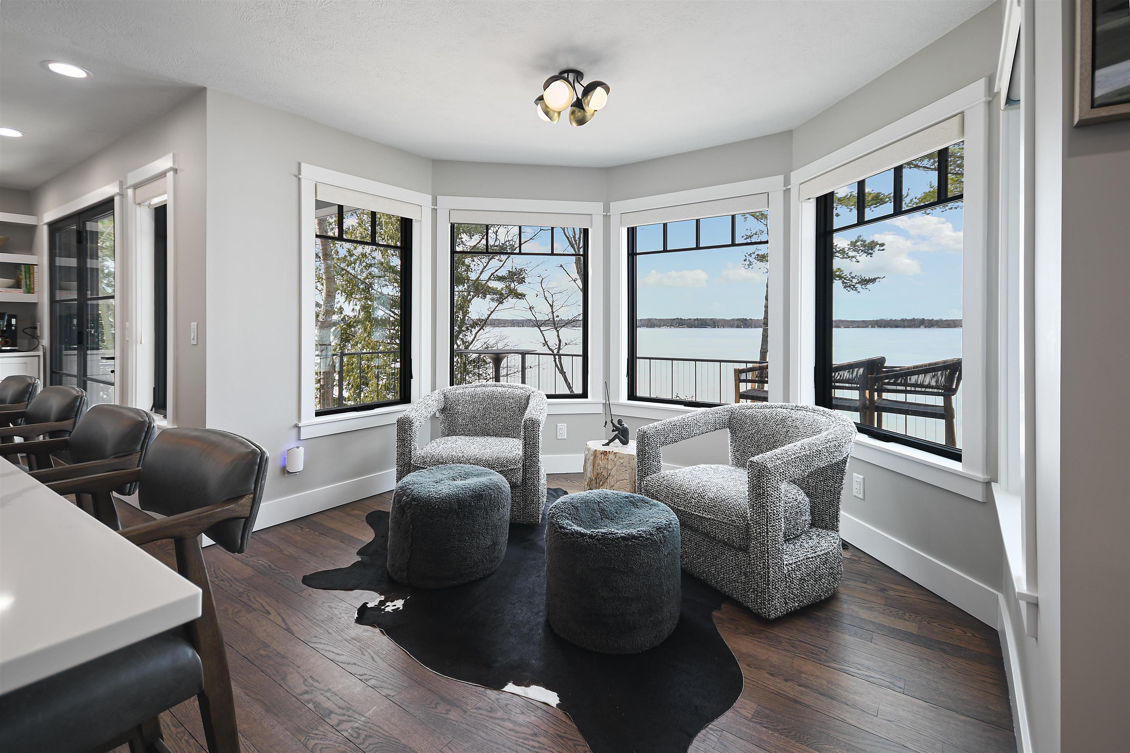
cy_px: 376
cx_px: 565
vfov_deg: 72.1
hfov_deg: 95.0
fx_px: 518
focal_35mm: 16
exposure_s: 1/15
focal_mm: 11
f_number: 5
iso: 100
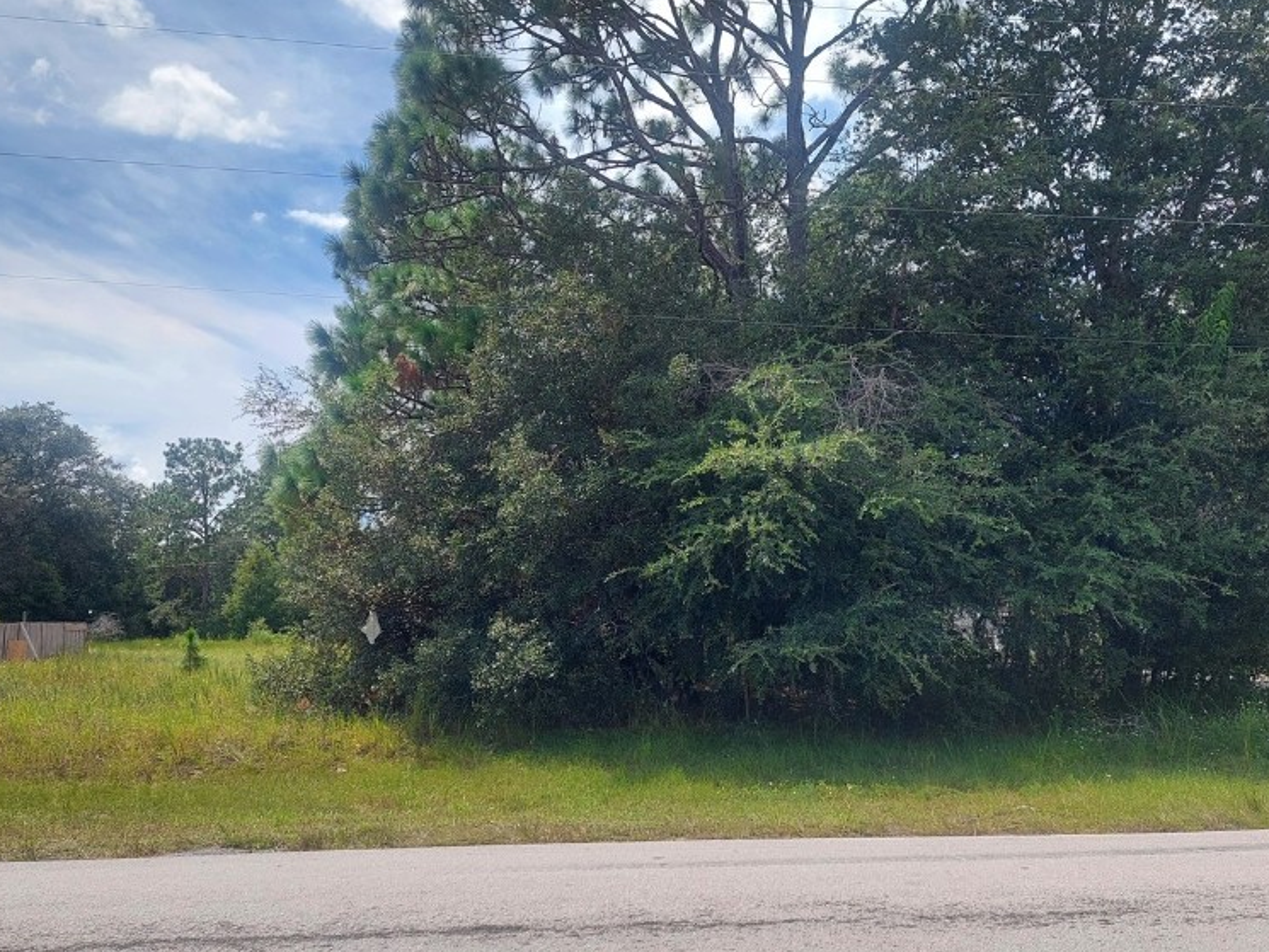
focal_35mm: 33
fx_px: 1210
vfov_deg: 42.9
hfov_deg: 55.3
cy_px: 518
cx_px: 606
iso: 40
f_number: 1.8
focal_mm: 5.23
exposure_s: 1/1317
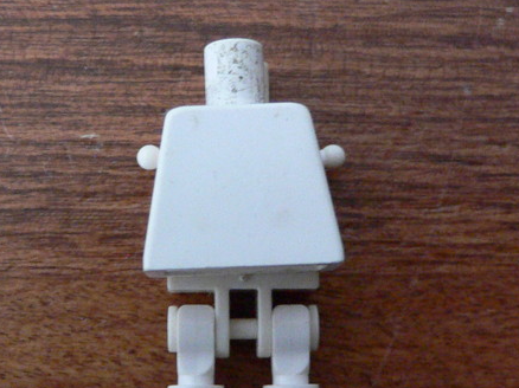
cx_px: 249
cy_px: 276
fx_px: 959
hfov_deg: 30.3
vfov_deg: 22.8
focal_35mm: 64
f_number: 2.8
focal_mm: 4.6
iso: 400
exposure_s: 1/25
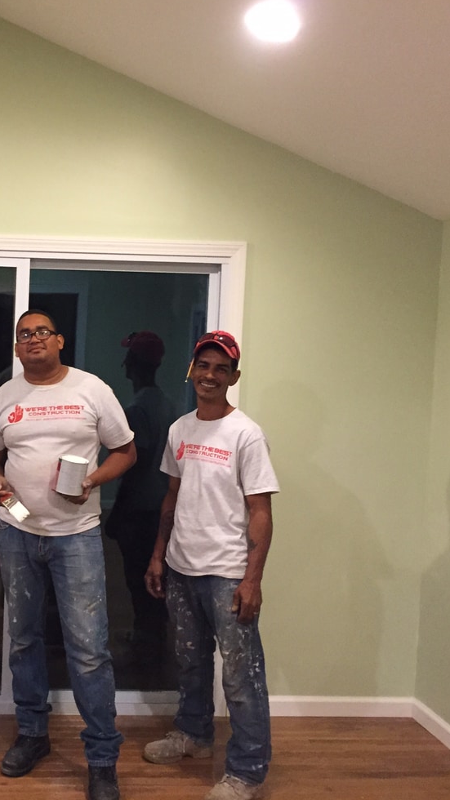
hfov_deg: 26.3
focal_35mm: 43
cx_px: 5
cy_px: 398
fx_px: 912
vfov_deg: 47.4
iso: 200
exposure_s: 1/30
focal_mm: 4.15
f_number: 2.2
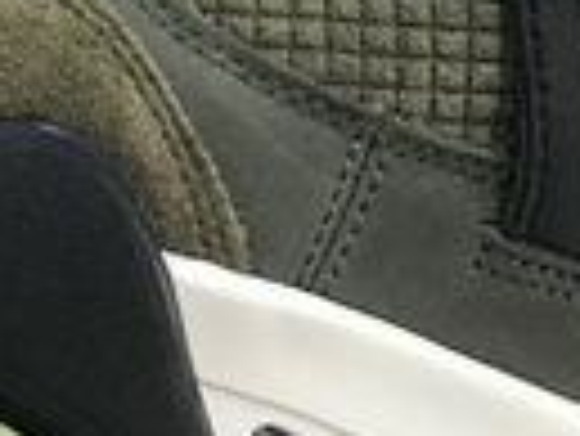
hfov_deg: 6.0
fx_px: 5484
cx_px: -436
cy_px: -34
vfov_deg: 4.5
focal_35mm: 327
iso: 25
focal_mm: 6.6
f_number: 2.8
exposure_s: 1/50
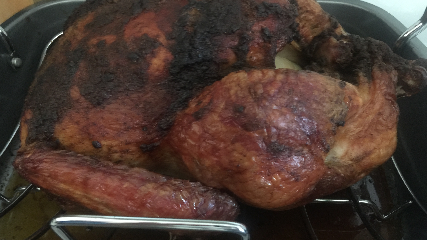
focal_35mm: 32
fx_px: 362
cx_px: 212
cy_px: 119
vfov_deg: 36.7
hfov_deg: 61.0
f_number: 2.2
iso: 125
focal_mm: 4.15
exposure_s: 1/4
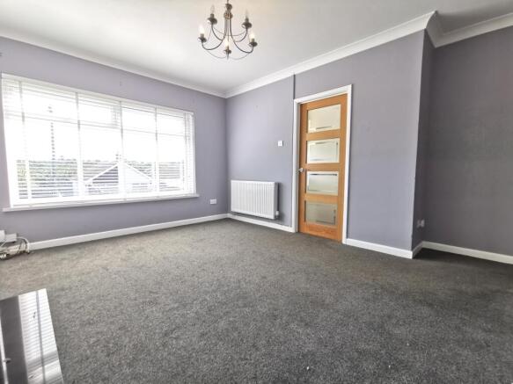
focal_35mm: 16
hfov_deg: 94.5
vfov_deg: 78.1
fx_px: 237
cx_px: 256
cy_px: 192
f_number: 2.2
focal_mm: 2.35
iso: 50
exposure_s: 1/120
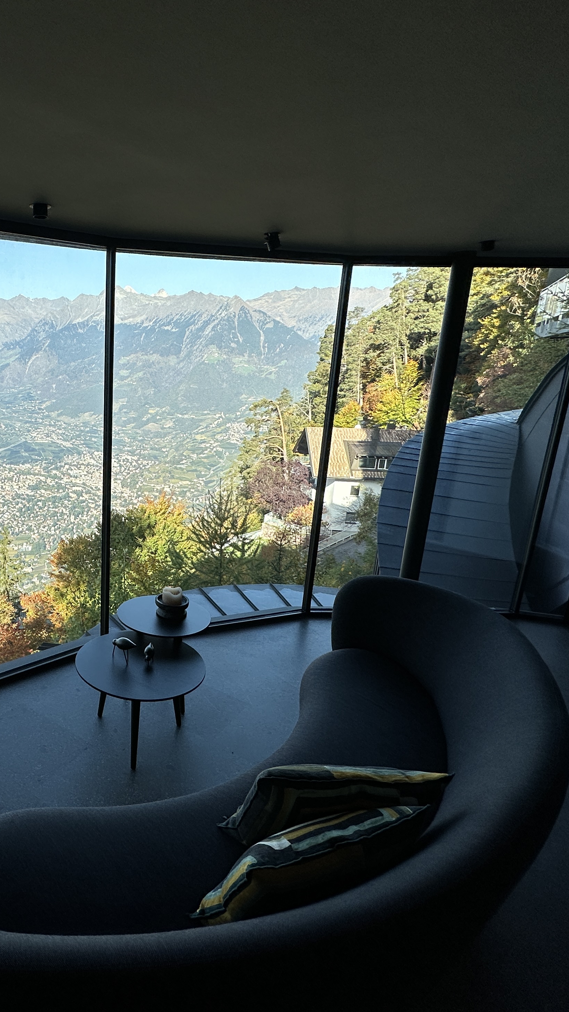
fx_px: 563
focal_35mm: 21
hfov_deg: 49.2
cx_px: 84
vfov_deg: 83.8
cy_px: 513
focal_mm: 2.22
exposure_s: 1/910
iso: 50
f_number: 2.2
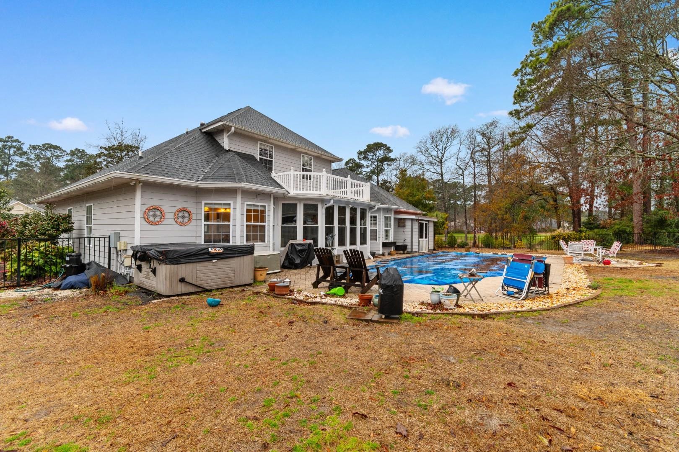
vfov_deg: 77.3
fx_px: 283
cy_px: 226
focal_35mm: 15
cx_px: 340
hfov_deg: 100.4
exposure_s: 1/160
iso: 100
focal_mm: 10
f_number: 6.3
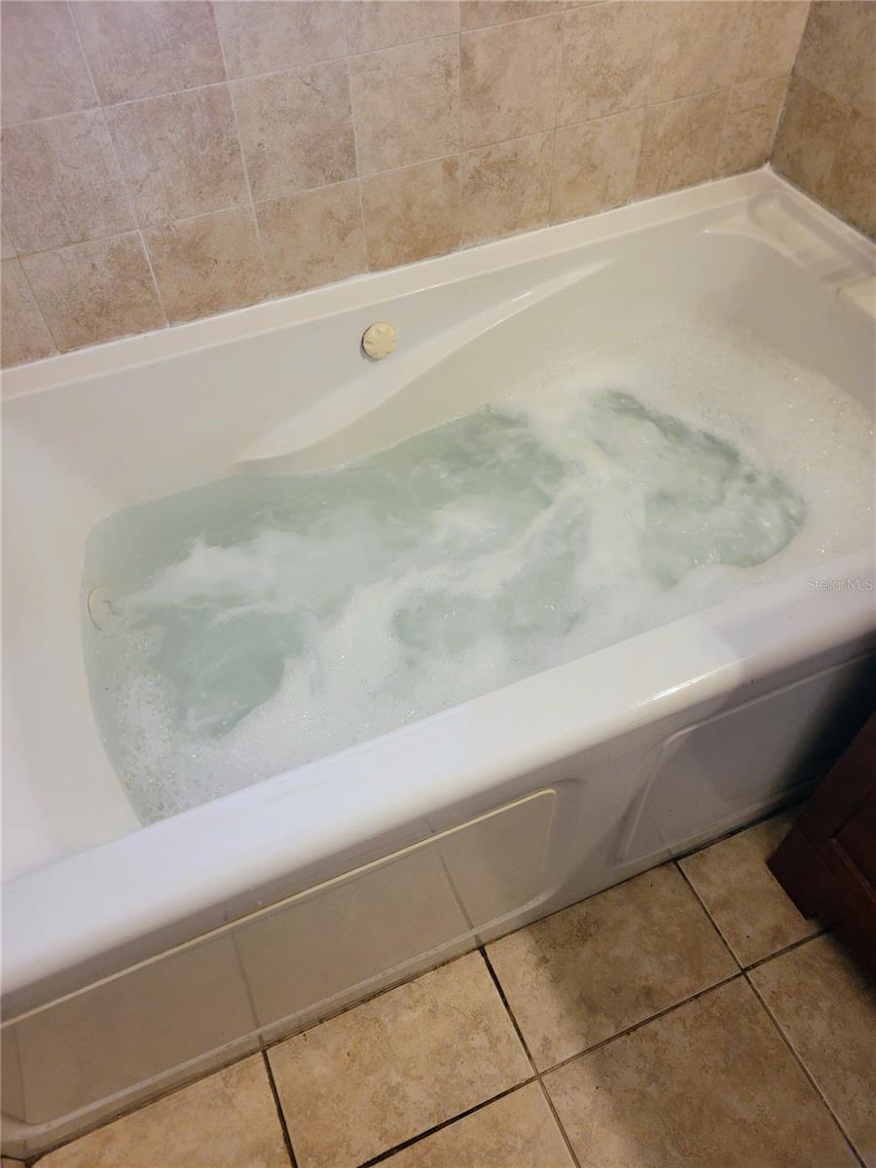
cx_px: 438
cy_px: 584
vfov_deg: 67.3
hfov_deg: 53.1
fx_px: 877
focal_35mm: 26
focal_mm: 5.4
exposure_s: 1/60
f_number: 1.8
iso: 200
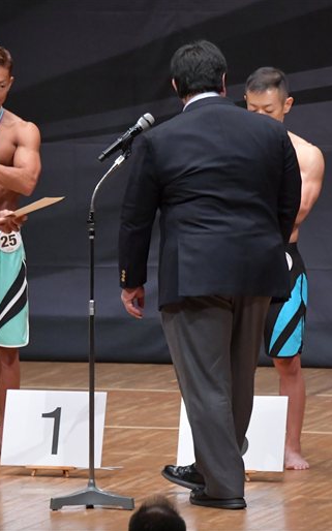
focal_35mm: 415
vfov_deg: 5.1
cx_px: 89
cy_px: 266
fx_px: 6011
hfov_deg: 3.2
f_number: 5.6
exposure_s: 1/400
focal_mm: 180
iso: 6400
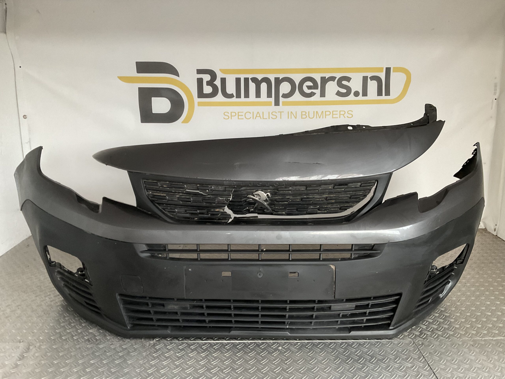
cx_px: 252
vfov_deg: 48.2
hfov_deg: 61.7
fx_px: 423
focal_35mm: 29
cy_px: 190
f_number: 1.8
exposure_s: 1/50
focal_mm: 3
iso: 160
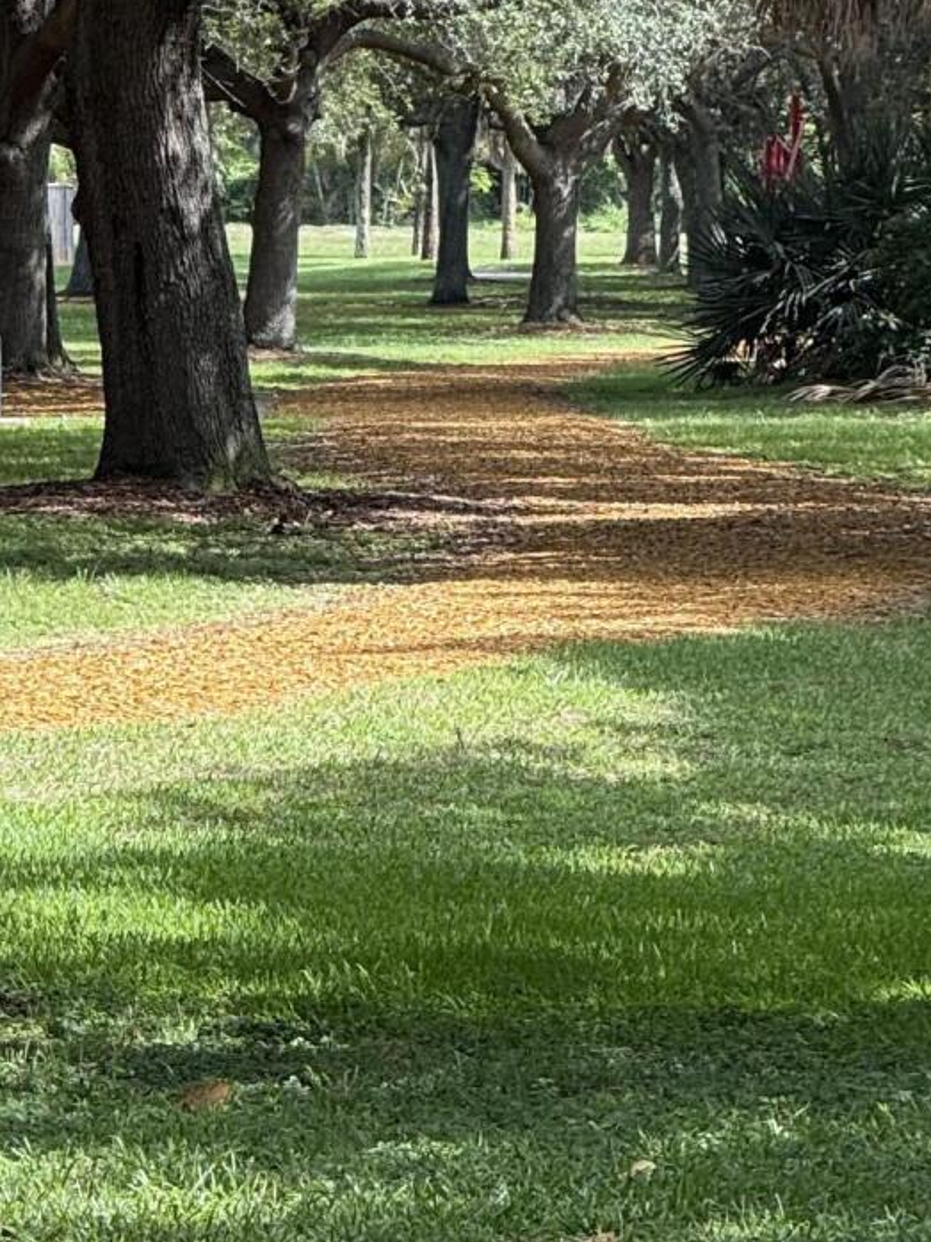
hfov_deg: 4.3
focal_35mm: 344
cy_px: -52
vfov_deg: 5.7
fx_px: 12343
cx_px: -34
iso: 64
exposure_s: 1/259
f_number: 2.8
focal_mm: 15.66
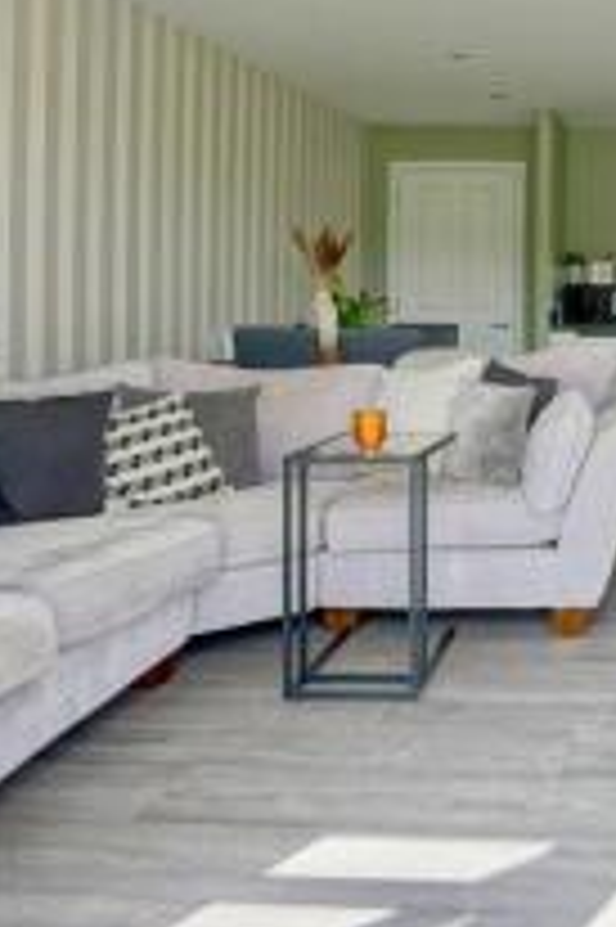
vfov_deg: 51.1
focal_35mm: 37
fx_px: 951
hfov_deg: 31.4
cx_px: 697
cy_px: 317
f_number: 7.1
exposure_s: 1/20
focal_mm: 16
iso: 100
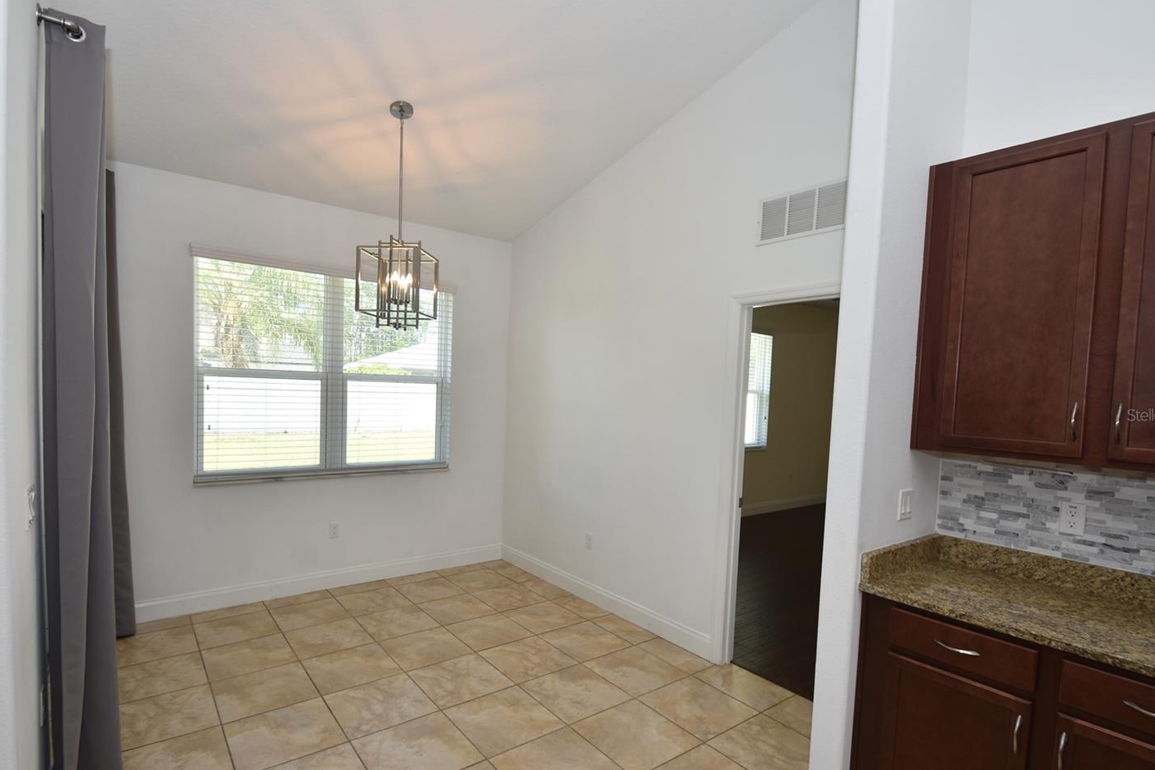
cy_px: 415
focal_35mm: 17
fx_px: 545
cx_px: 546
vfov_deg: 70.3
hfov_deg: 93.2
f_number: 4.5
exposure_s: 1/80
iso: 200
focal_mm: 10
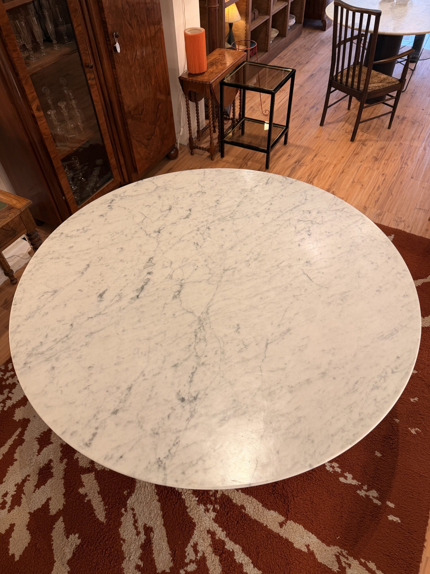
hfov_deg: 56.8
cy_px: 287
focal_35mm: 24
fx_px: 398
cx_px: 215
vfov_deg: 71.6
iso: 100
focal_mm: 6.76
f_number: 1.78
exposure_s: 1/50
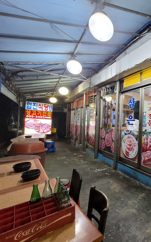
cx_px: 158
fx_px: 125
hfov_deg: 48.5
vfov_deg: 88.0
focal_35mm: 19
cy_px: 125
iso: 400
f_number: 2.2
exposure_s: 1/40
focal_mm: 2.2
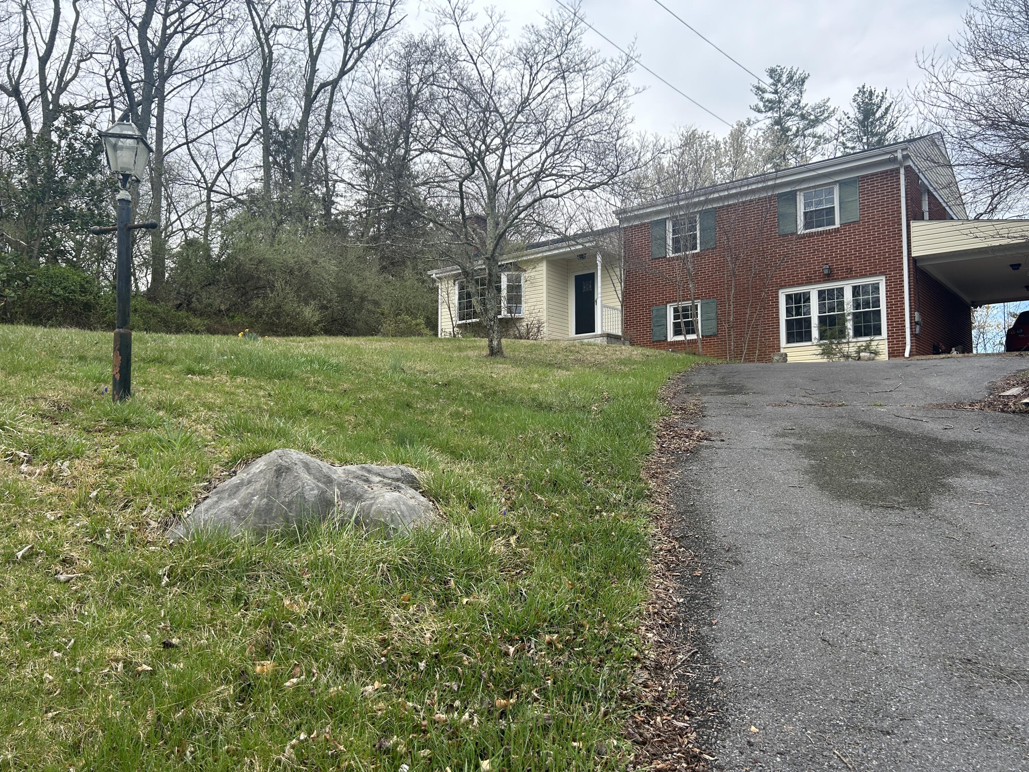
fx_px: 773
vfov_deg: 53.1
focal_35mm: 26
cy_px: 386
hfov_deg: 67.3
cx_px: 514
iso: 50
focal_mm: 5.7
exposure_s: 1/1553
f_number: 1.5
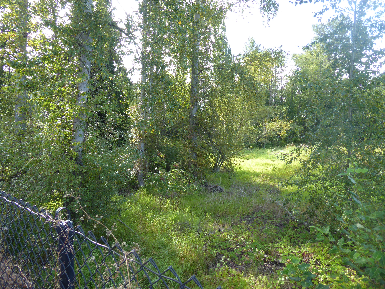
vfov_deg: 56.8
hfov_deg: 71.6
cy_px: 144
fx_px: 267
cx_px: 192
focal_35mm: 24
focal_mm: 4.3
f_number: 3.3
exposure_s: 1/100
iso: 80
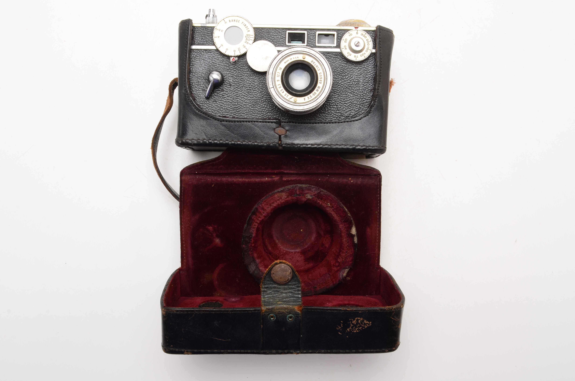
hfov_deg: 49.6
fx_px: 622
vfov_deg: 34.1
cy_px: 190
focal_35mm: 39
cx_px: 288
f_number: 20
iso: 100
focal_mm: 26
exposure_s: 1/160
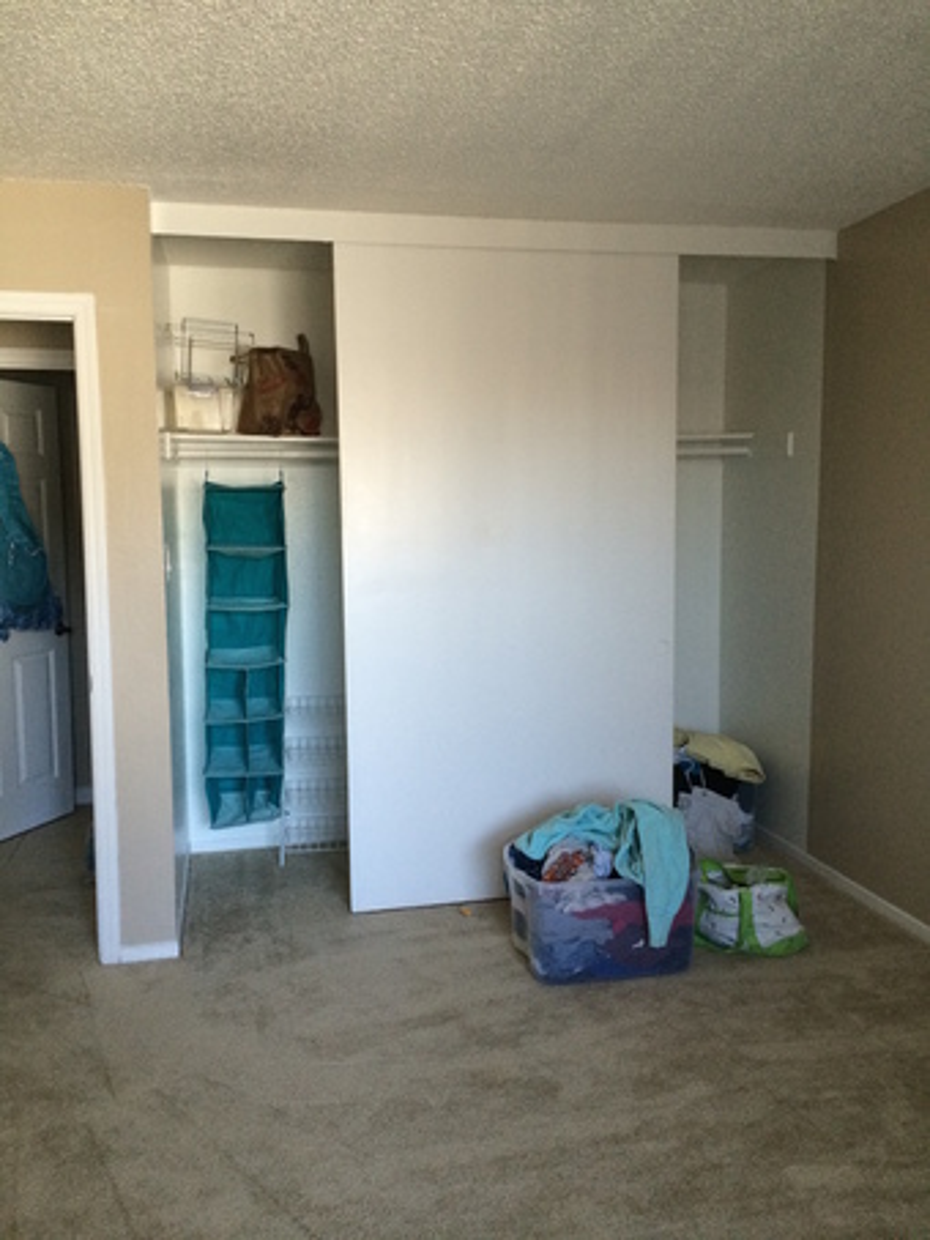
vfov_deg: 60.0
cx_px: 465
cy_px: 620
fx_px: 1074
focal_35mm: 30
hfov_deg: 46.8
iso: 160
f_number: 2.2
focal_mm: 4.12
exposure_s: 1/30
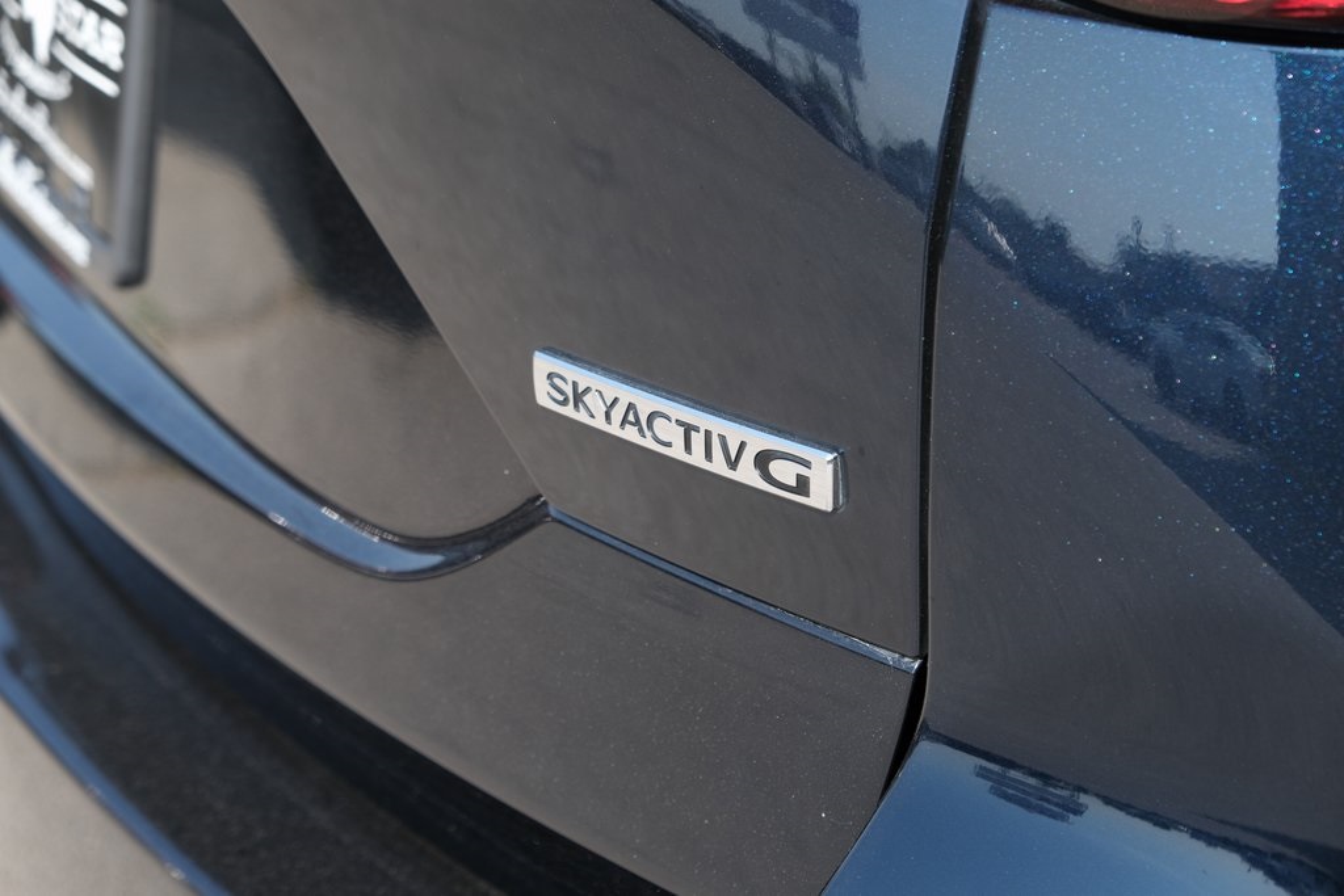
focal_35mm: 83
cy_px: 448
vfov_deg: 16.5
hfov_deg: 24.5
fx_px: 3099
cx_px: 672
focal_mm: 55
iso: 160
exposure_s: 1/250
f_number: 5
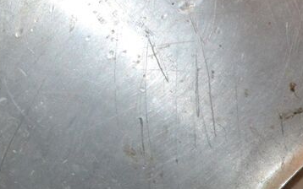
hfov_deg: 6.9
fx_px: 2485
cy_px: -145
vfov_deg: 4.3
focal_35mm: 301
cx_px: -148
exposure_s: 1/60
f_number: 5.6
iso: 2000
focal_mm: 55
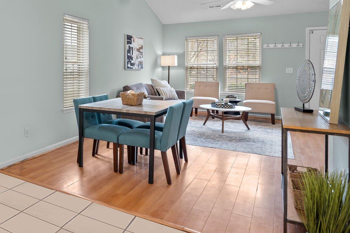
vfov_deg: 42.7
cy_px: 69
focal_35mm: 30
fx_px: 292
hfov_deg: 53.8
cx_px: 33
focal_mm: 16
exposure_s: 1/3
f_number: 4
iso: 250
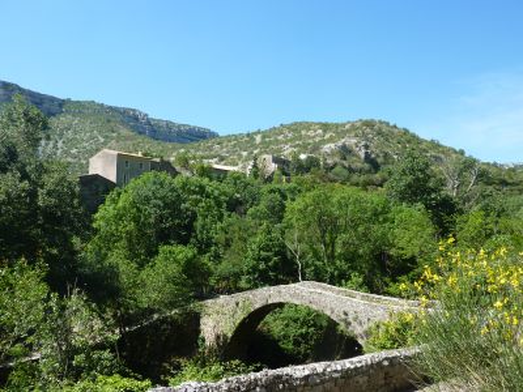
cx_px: 262
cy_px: 196
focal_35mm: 25
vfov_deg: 54.9
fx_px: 378
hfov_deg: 69.4
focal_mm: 4.1
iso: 80
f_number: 4
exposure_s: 1/320
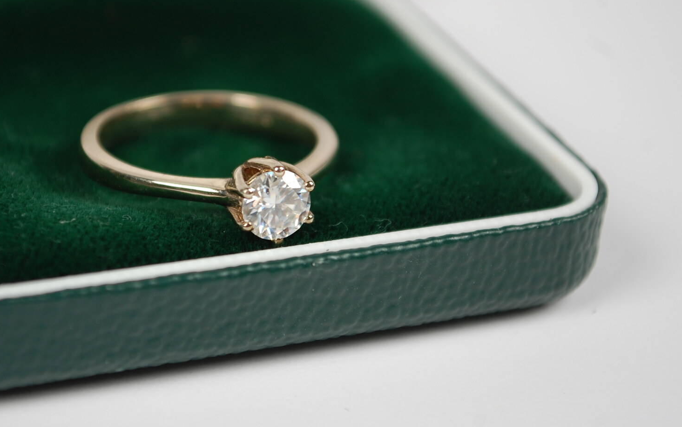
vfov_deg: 11.4
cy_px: 174
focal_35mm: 115
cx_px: 245
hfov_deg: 18.1
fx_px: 2132
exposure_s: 1/125
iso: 200
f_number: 5.6
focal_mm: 55
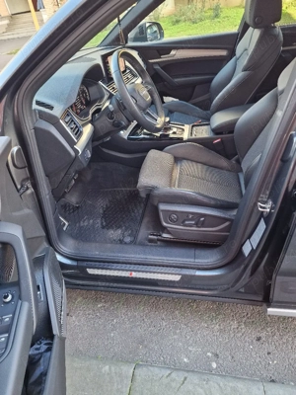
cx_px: 148
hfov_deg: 58.9
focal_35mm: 23
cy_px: 198
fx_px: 262
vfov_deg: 73.9
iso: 200
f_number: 1.8
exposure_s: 1/100
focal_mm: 6.4
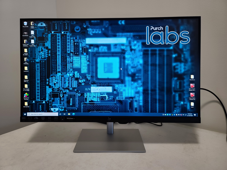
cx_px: 114
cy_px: 85
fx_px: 164
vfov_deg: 54.9
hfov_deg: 69.4
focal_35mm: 25
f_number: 1.8
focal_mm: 7
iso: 250
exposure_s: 1/39
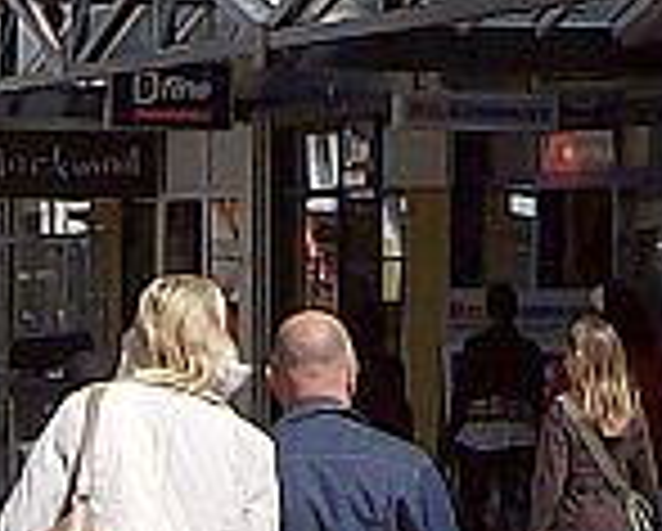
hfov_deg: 7.9
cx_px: 482
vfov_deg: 6.1
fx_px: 4787
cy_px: -673
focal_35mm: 244
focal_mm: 6
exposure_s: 1/972
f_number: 4.7
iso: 100
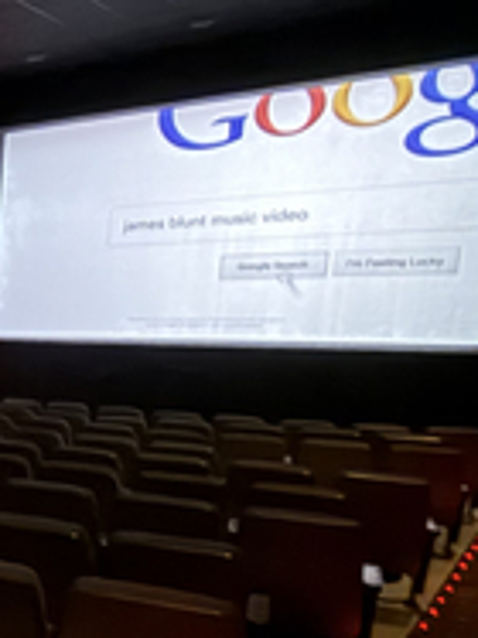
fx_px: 885
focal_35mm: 48
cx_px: -444
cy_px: 426
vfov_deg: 39.2
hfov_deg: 19.5
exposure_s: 1/4
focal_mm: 2.22
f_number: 2.2
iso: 5000
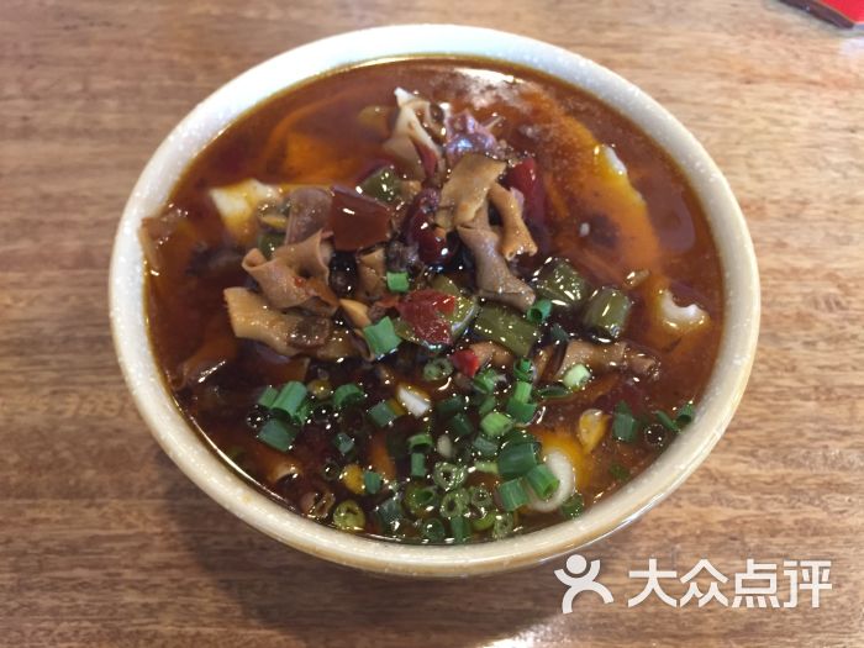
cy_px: 324
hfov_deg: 61.7
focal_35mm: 29
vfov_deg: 48.2
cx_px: 432
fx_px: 724
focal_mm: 4.15
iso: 250
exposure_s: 1/33
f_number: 2.2
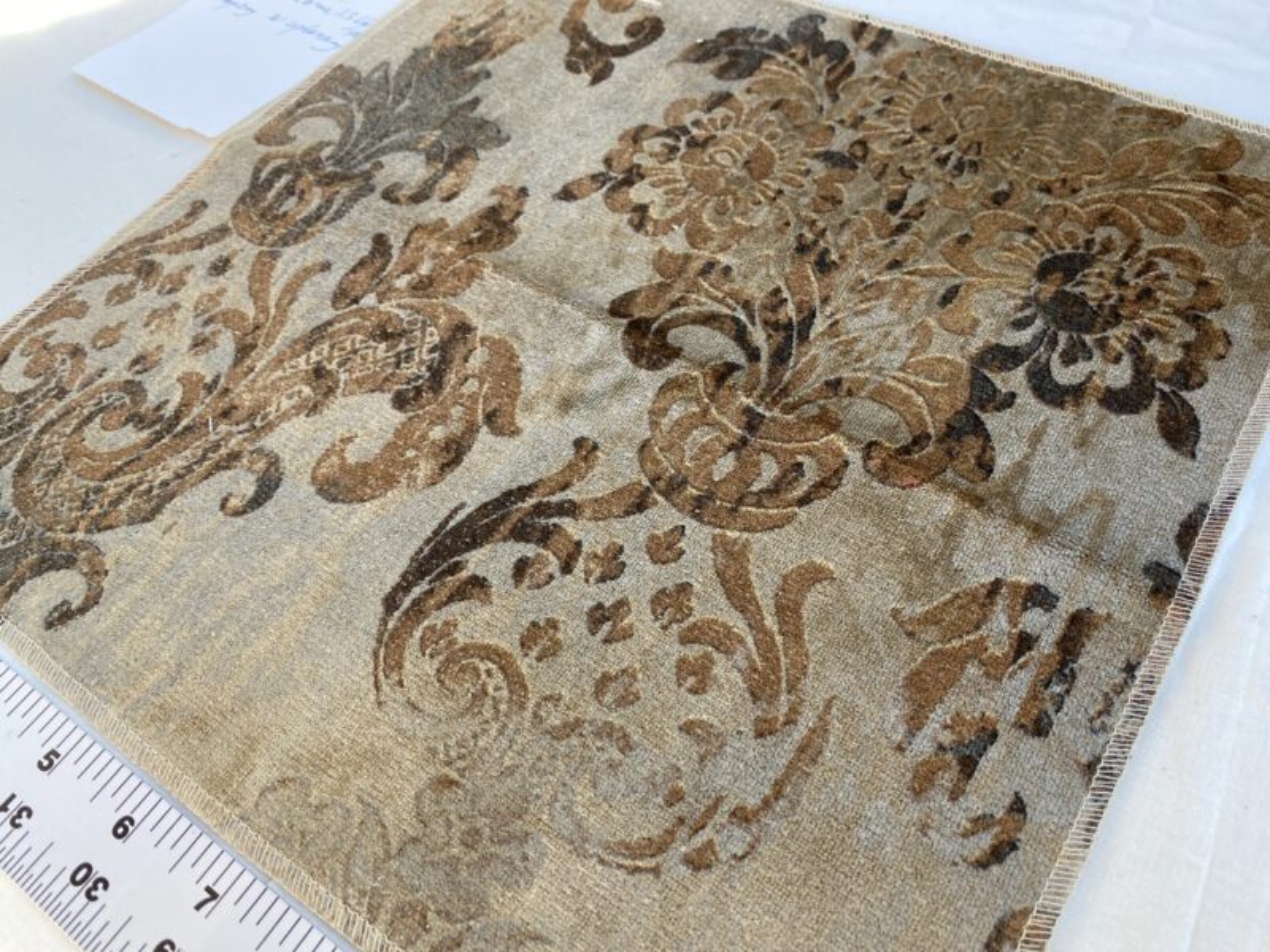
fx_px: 954
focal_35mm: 26
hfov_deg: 67.3
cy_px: 476
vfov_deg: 53.1
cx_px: 635
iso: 80
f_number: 1.8
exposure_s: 1/122
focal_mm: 4.25
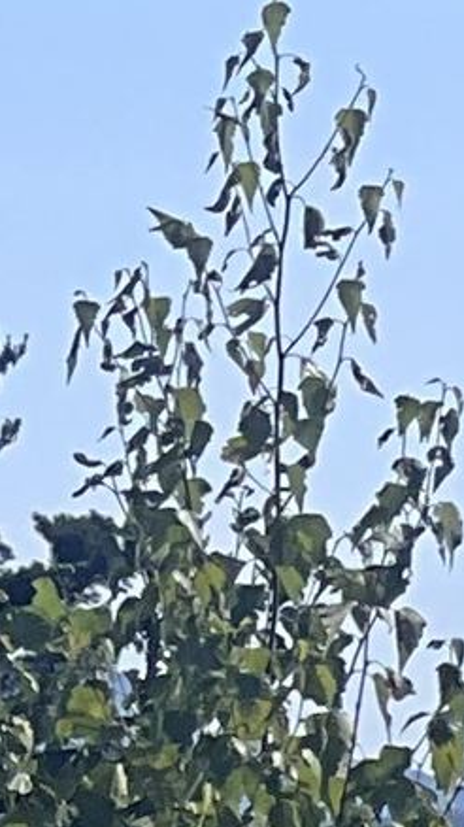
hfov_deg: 2.0
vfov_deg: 3.7
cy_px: -319
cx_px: -1933
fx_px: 12898
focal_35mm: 589
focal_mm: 9
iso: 32
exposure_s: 1/1167
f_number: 2.8
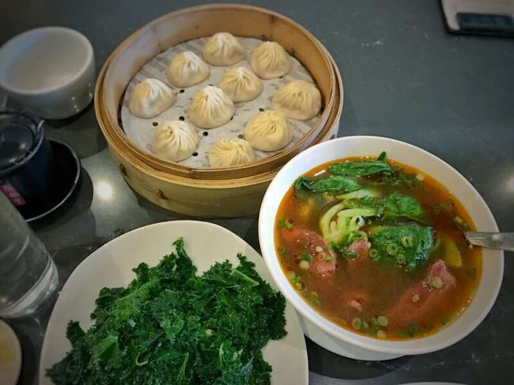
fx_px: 416
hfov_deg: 63.4
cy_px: 192
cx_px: 257
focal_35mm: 28
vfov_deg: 49.7
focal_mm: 3.99
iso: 100
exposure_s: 1/9
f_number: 1.8
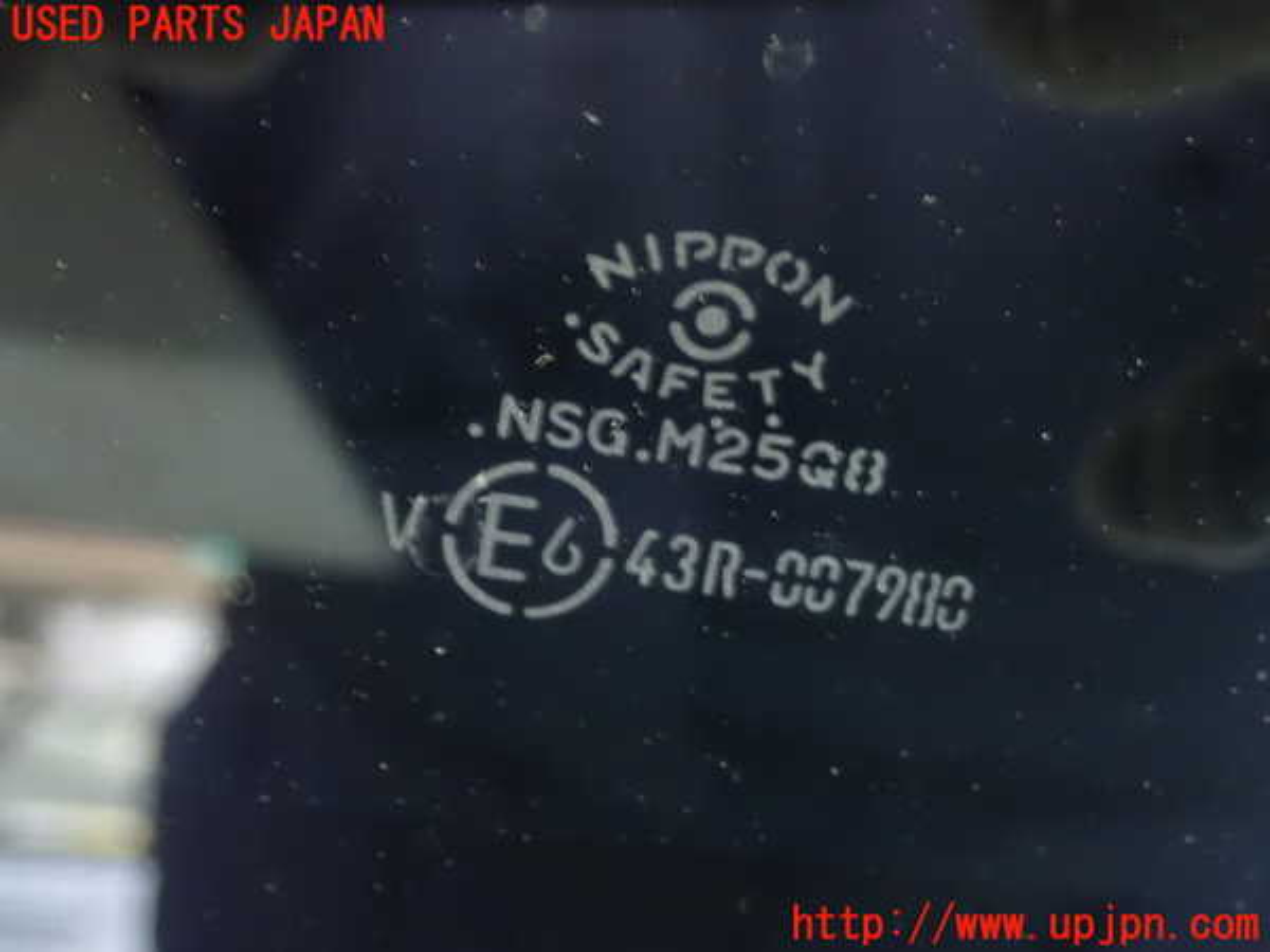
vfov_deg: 27.5
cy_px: 476
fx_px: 1944
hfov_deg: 36.2
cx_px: 635
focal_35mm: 53
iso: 1600
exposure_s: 1/4
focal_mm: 9.61
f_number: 3.4
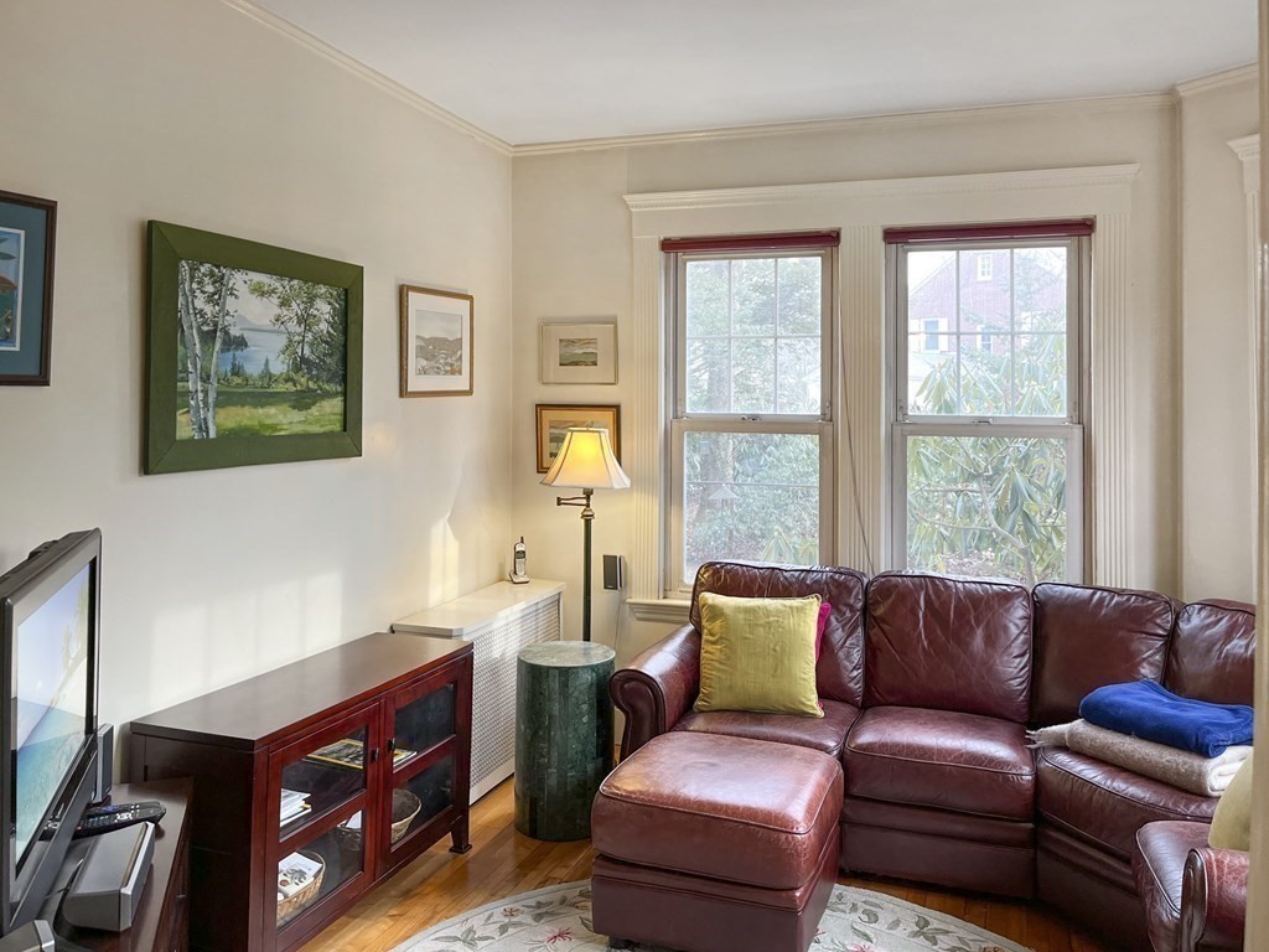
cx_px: 634
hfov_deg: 67.3
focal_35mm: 26
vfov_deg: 53.1
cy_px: 476
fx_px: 953
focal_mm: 5.1
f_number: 1.6
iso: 125
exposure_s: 1/120
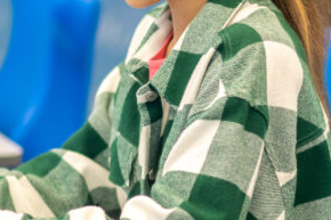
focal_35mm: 300
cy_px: 123
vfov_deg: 4.6
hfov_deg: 6.9
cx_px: 269
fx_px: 2757
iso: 320
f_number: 2
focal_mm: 85
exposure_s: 1/160
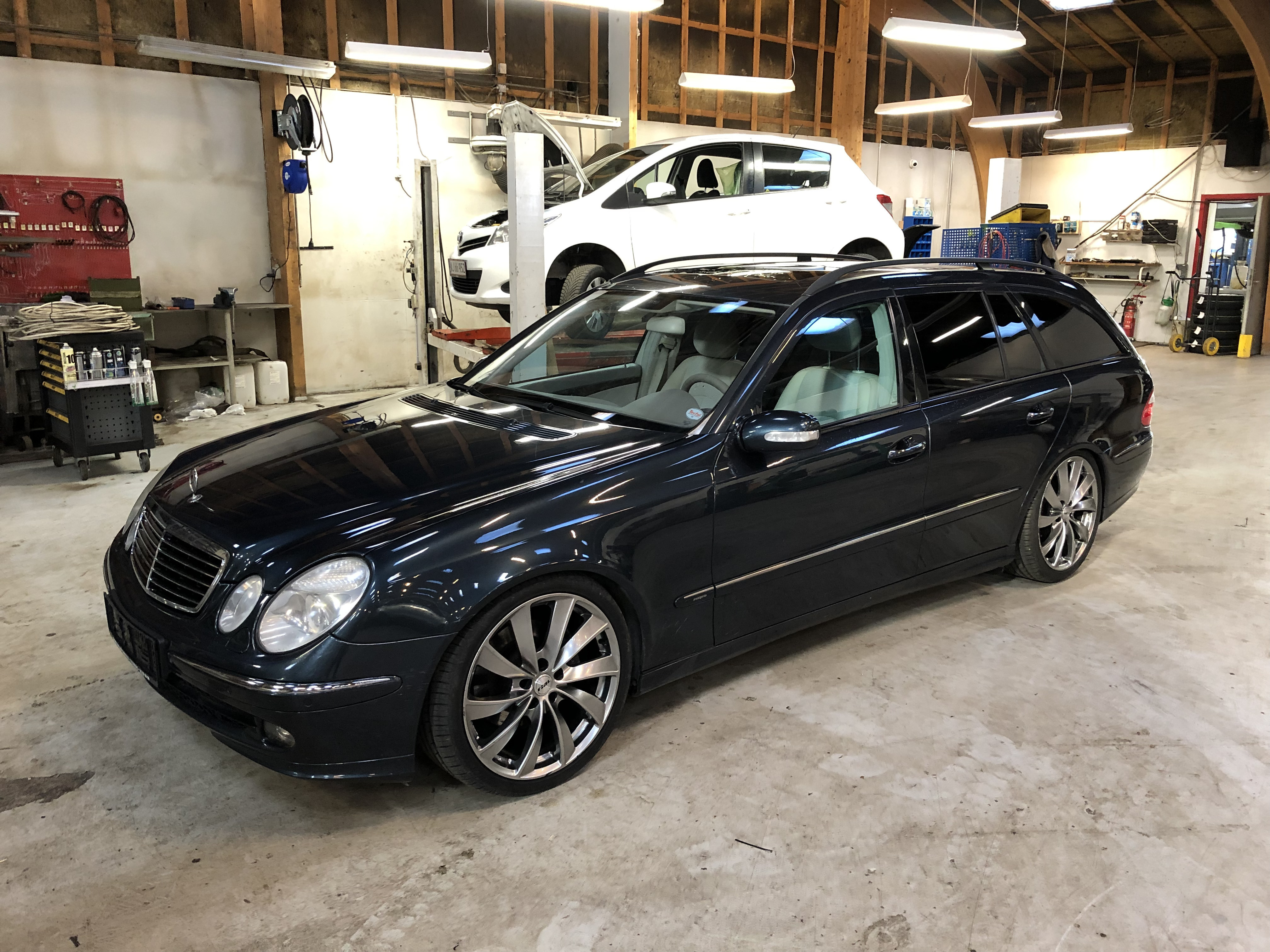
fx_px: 1027
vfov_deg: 49.7
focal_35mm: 28
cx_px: 635
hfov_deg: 63.4
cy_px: 476
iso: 80
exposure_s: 1/17
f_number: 1.8
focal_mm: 4
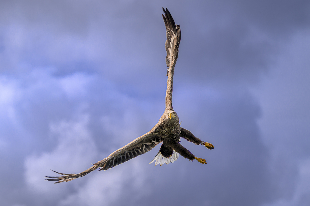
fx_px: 2066
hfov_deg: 8.6
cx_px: 155
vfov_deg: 5.7
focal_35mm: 240
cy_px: 103
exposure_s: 1/2000
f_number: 4
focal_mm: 160
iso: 64
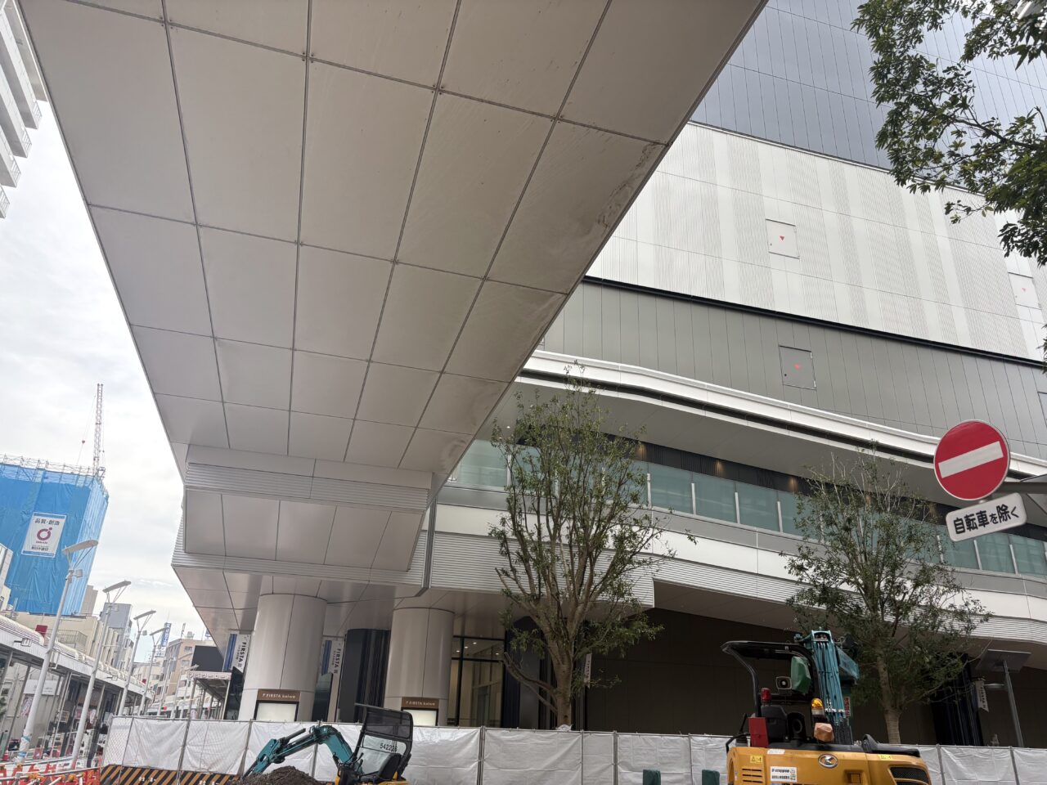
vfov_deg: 53.1
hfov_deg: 67.3
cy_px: 392
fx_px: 786
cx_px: 524
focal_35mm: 26
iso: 64
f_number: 1.6
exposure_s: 1/1001
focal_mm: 5.96
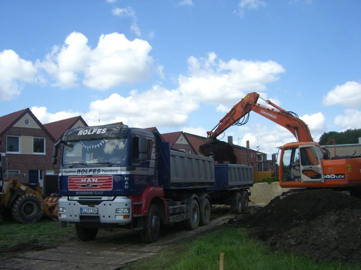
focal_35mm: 38
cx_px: 180
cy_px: 135
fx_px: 396
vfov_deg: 37.7
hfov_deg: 49.0
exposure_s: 1/500
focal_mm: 6.2
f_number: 4.3
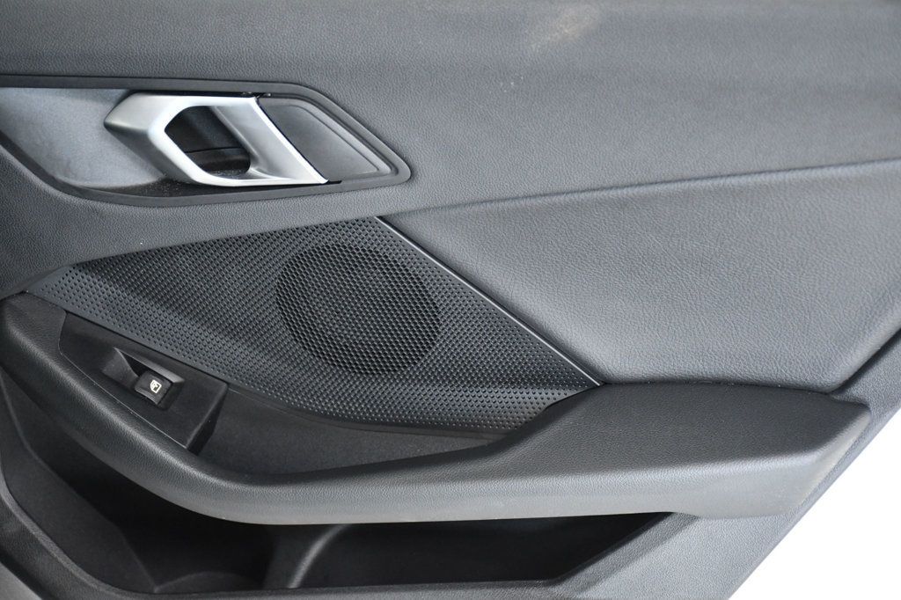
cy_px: 300
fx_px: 1801
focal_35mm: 72
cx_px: 450
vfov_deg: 18.9
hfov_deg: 28.1
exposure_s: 1/100
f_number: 5
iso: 2500
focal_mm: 48
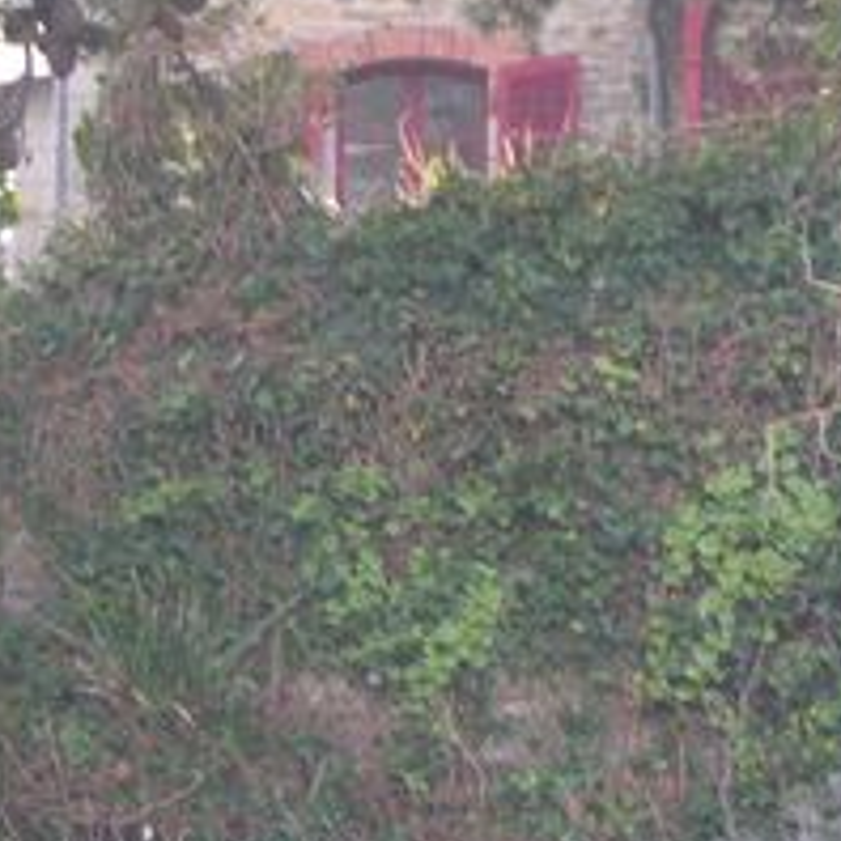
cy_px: 191
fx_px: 8521
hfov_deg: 5.6
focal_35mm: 310
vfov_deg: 5.6
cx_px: 858
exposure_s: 1/34.6
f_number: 4.8
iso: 100
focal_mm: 21.6
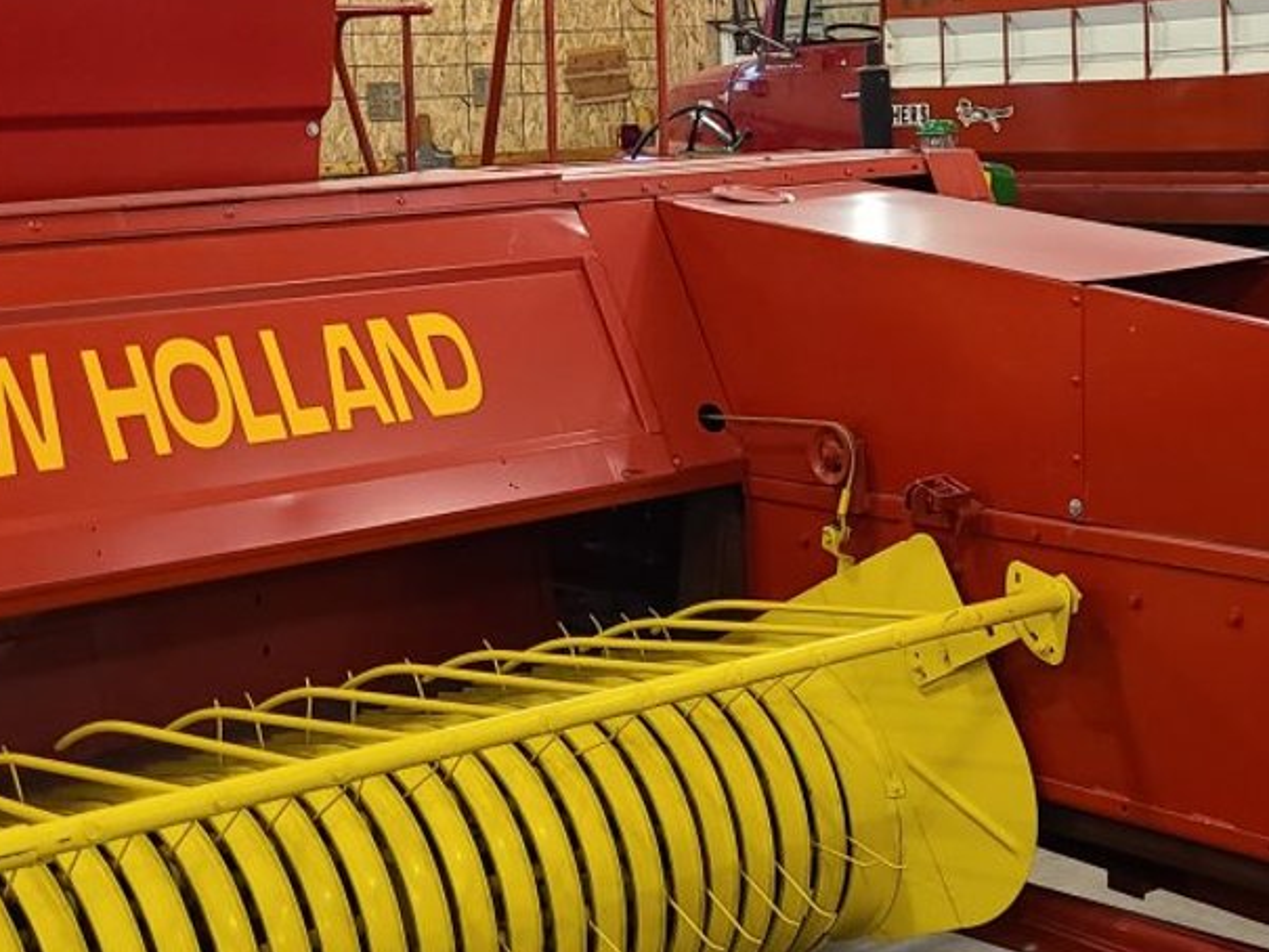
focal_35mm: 65
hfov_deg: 29.6
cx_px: 851
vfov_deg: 22.6
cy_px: 431
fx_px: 2383
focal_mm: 5.4
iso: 320
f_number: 1.8
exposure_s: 1/39
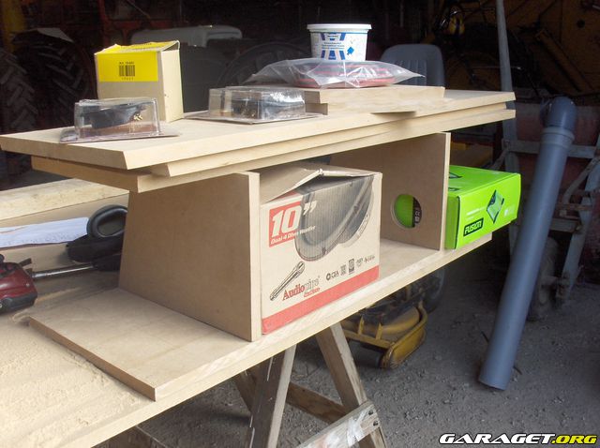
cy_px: 224
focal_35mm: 28
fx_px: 485
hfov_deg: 63.5
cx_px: 300
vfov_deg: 49.6
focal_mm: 5.8
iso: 100
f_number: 2.8
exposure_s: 1/169
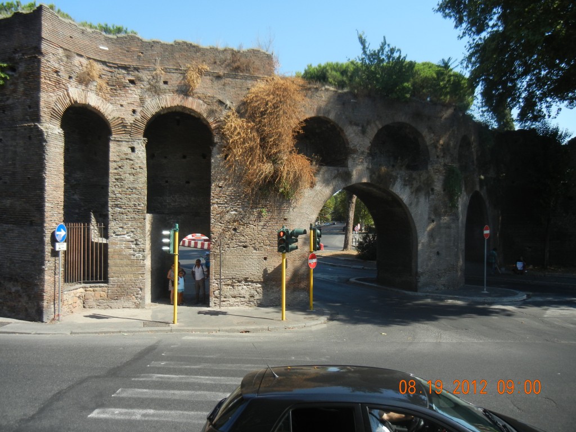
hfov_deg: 60.0
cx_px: 288
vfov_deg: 46.8
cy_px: 216
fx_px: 499
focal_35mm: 30
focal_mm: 5.4
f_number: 3.5
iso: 160
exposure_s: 1/711
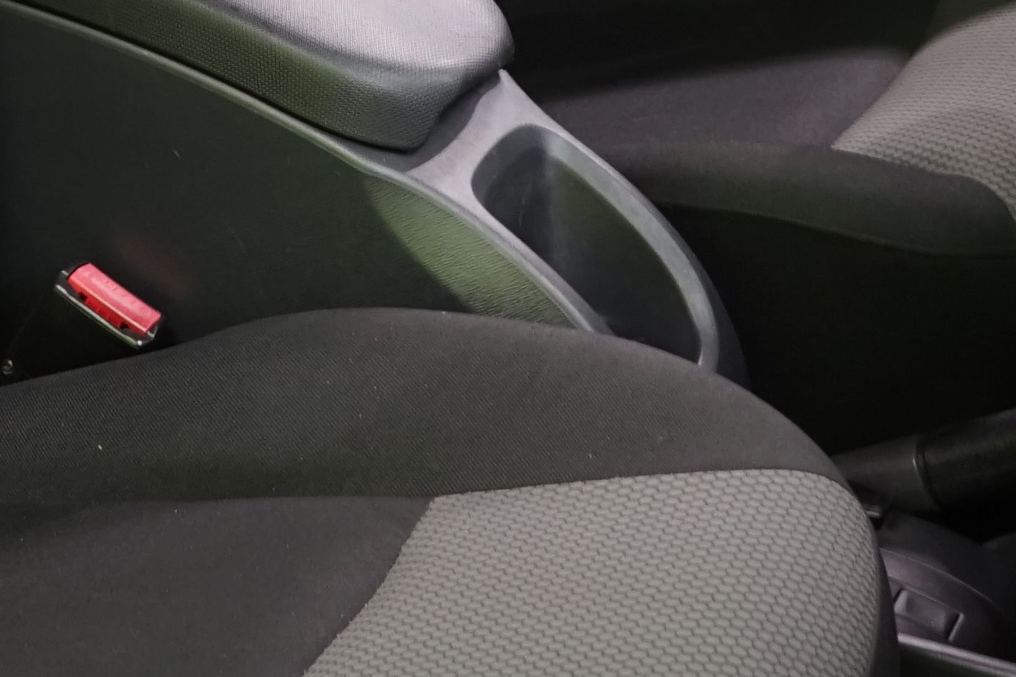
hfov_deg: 17.4
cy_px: -219
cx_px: 236
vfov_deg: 11.4
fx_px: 3301
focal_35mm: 117
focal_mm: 28
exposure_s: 1/5
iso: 640
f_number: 9
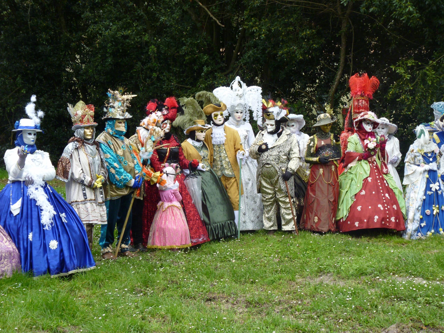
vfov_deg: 18.2
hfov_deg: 24.1
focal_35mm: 81
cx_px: 222
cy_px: 166
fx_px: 1039
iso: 160
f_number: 4
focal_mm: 14.4
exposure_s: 1/200
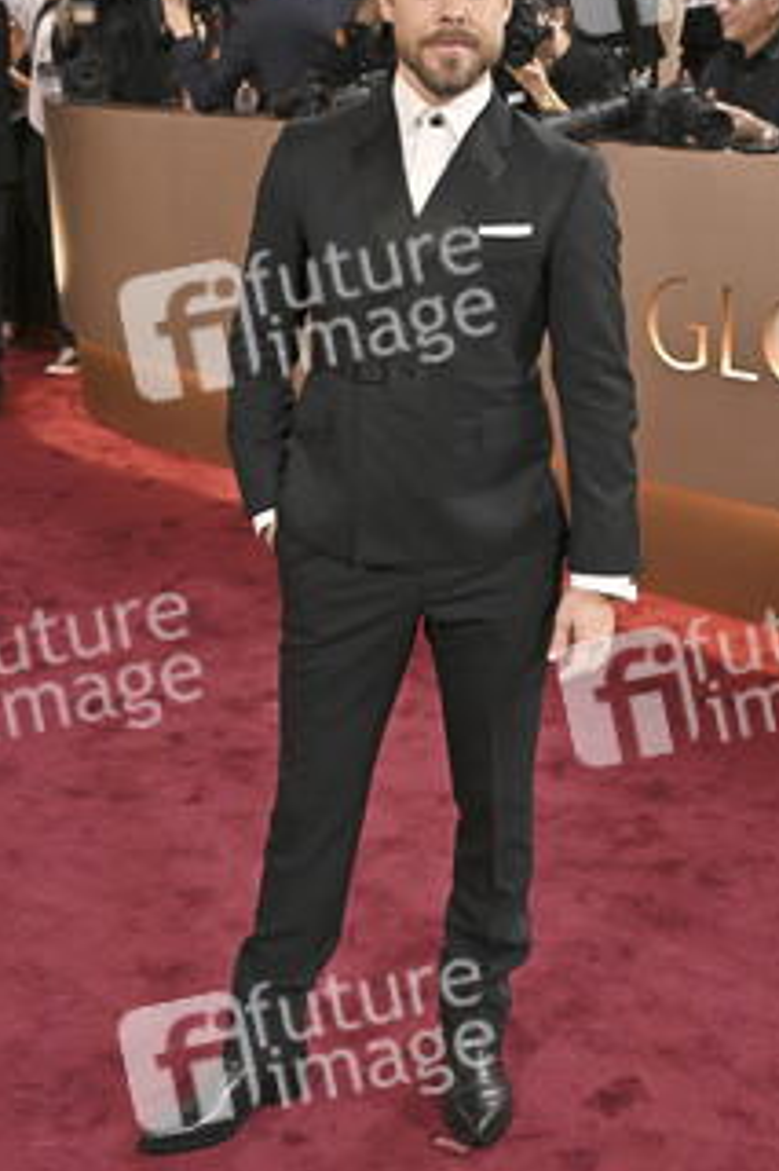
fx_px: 1625
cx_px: 413
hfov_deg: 27.0
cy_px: 498
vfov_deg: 39.5
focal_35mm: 50
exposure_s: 1/320
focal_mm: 40
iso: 2500
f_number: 5.6
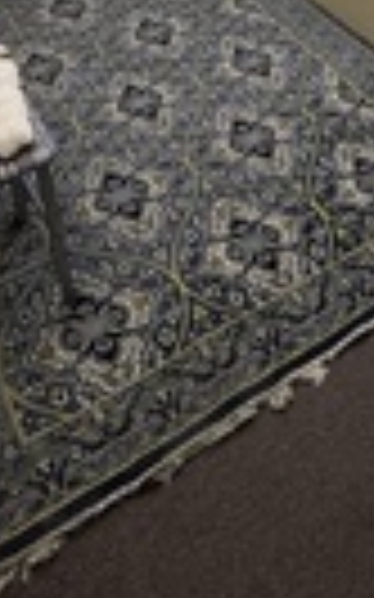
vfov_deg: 32.8
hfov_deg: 23.1
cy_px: -115
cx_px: 457
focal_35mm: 51
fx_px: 833
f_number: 2.2
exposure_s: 1/60
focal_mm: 2.22
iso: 320
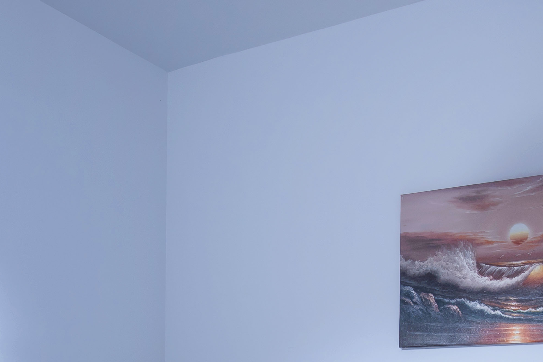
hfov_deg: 35.6
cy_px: 422
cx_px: 244
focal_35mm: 56
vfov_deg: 22.5
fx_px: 845
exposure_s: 1/60
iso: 200
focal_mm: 19
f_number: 10
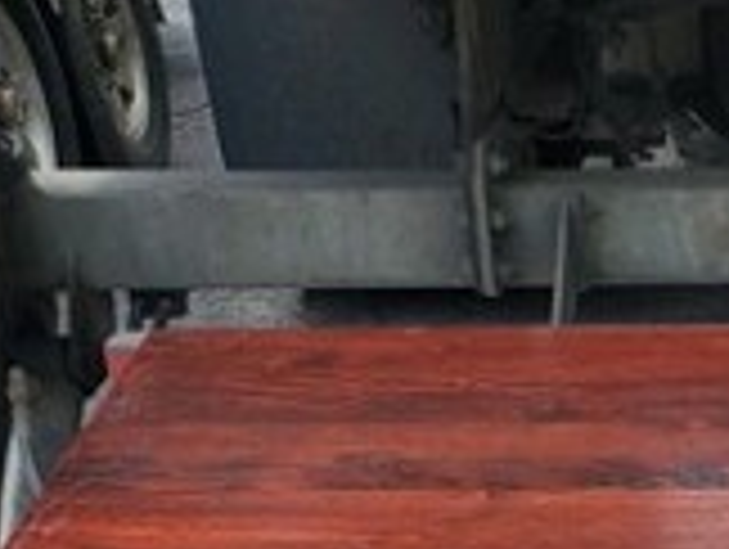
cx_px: 950
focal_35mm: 98
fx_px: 2067
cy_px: 954
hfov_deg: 18.6
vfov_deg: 13.7
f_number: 2.4
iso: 50
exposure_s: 1/732
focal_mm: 4.3
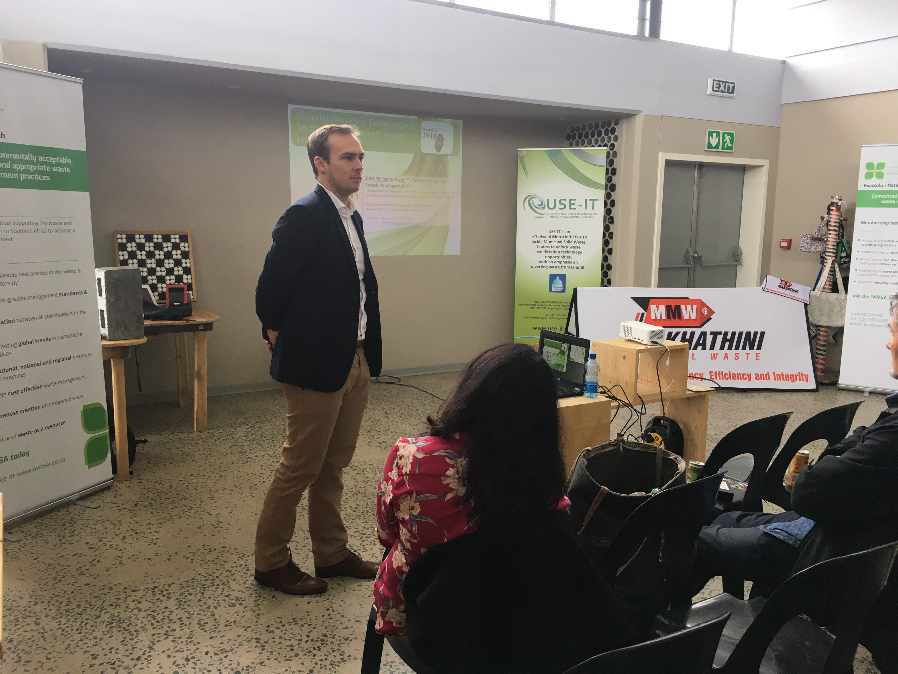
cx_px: 449
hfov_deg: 61.7
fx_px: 752
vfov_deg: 48.2
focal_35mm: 29
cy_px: 337
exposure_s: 1/33
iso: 32
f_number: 2.2
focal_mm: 4.15
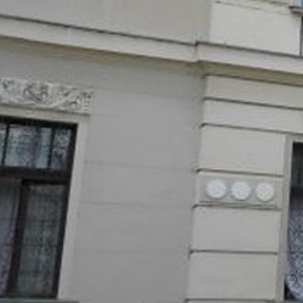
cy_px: 118
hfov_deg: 16.6
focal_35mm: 88
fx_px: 871
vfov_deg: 19.7
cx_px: 534
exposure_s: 1/833
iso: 110
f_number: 3.5
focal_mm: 5
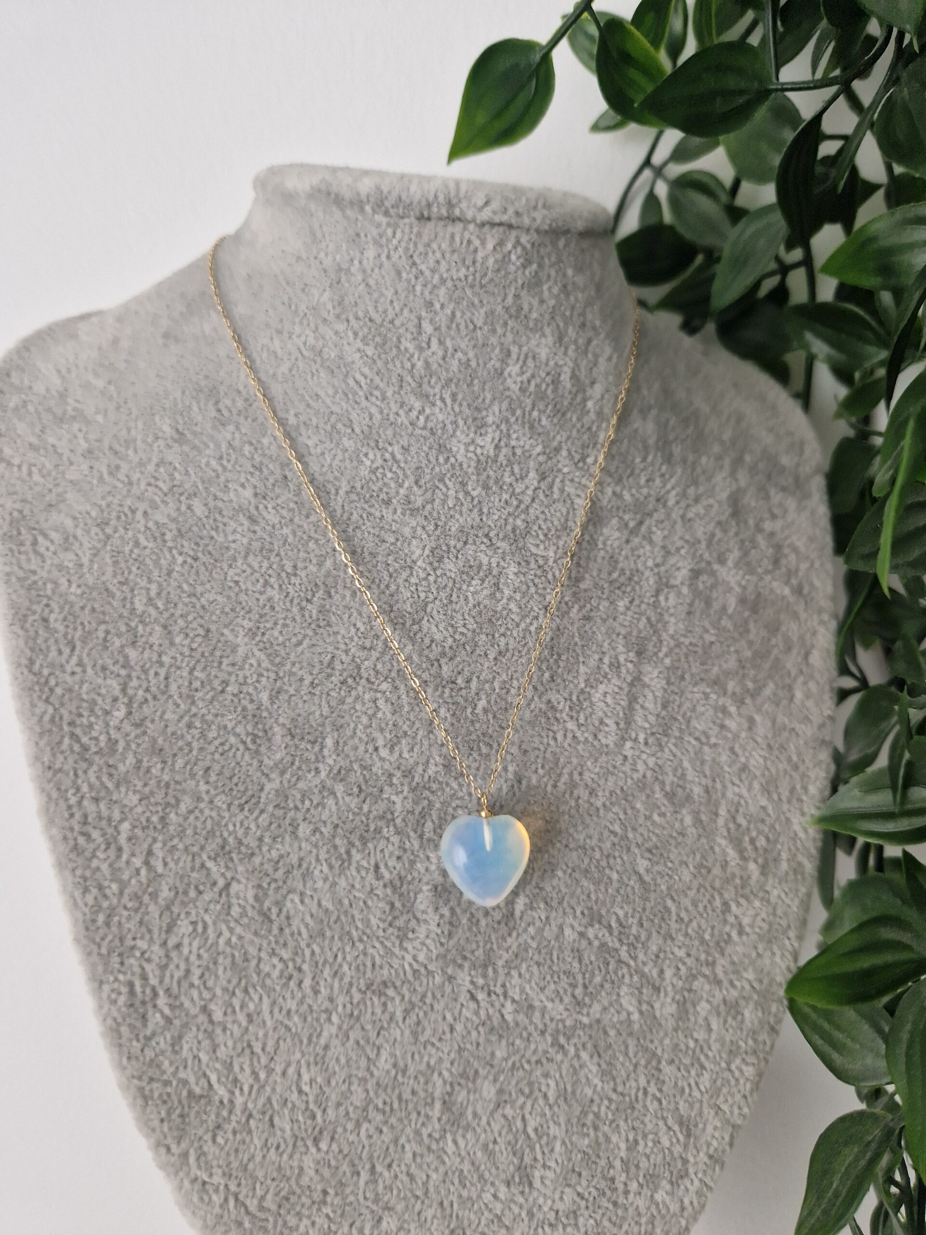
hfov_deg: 58.9
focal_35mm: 23
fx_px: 820
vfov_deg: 73.9
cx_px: 463
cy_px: 618
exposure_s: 1/100
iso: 50
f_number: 1.8
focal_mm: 5.4
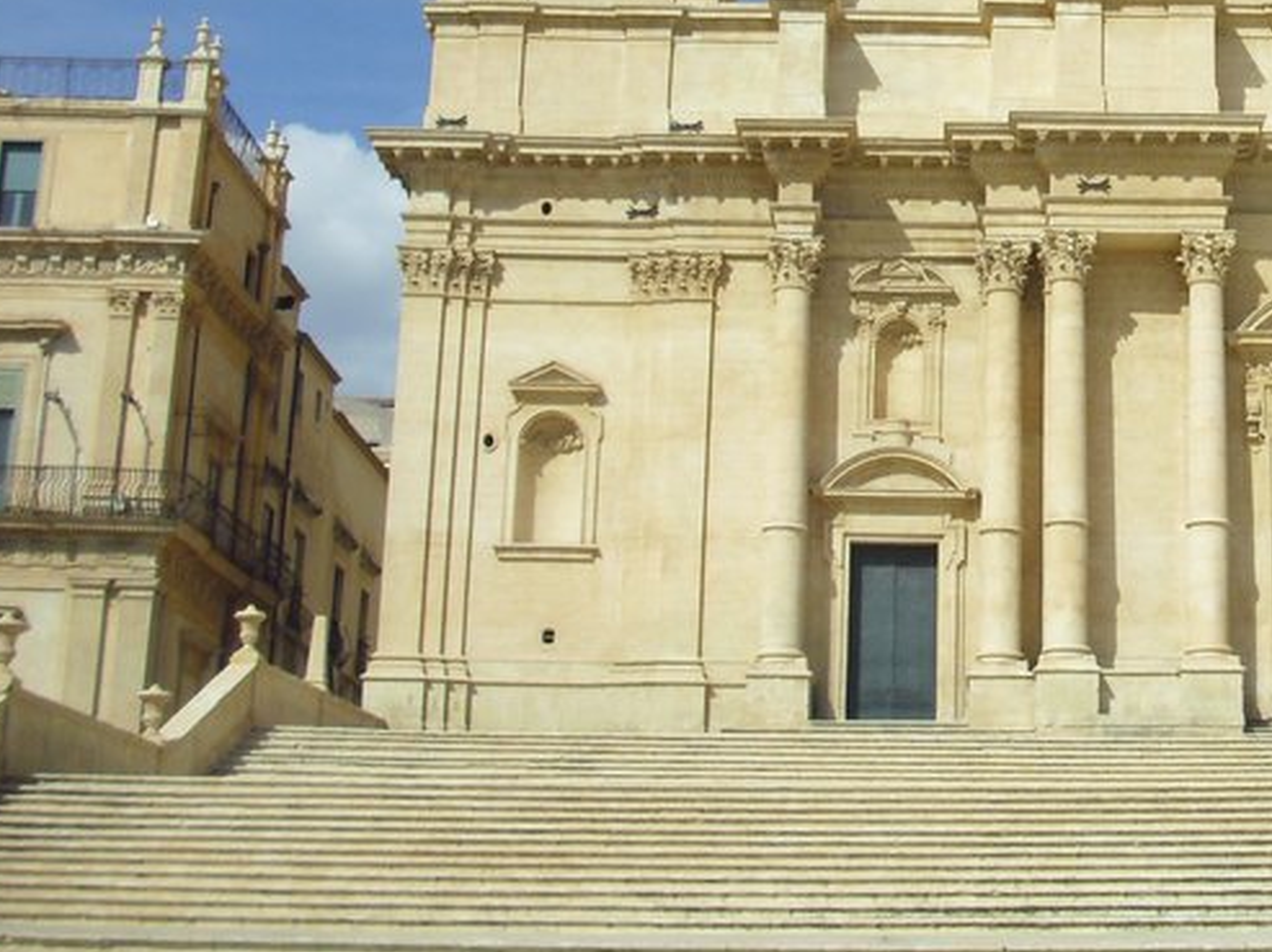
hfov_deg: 23.6
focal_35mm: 79
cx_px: 1282
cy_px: 106
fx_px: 2901
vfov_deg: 18.4
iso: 100
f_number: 8
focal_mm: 6.2
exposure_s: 1/320
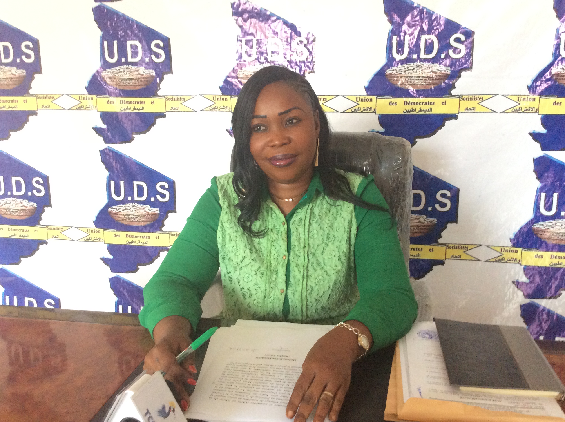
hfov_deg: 55.4
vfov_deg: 42.8
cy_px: 207
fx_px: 538
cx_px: 287
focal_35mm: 33
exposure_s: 1/25
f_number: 2.4
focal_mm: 3.3
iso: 250
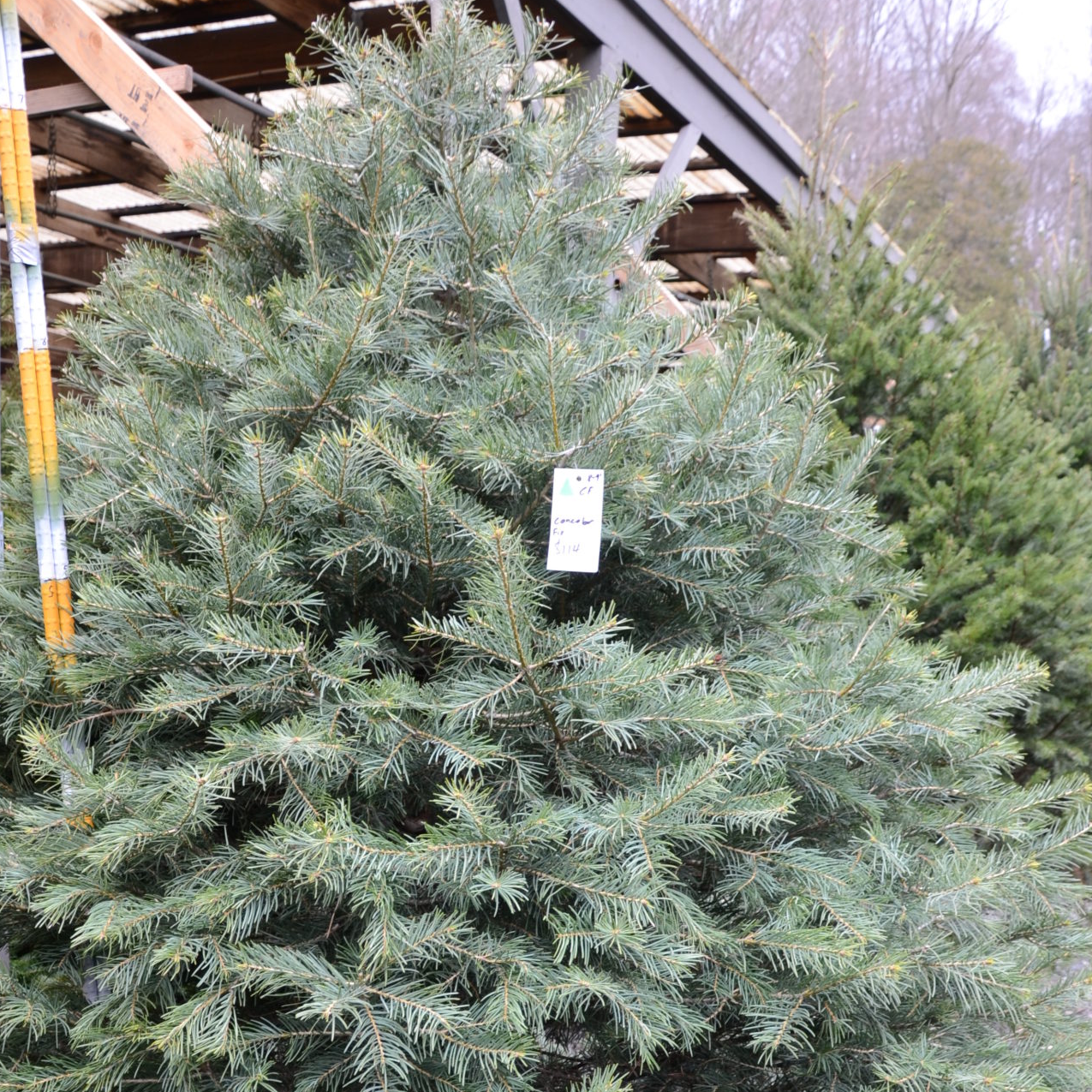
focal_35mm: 46
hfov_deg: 36.7
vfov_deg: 35.0
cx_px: 448
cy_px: 953
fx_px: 1642
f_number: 3.5
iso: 200
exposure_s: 1/50
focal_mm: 18
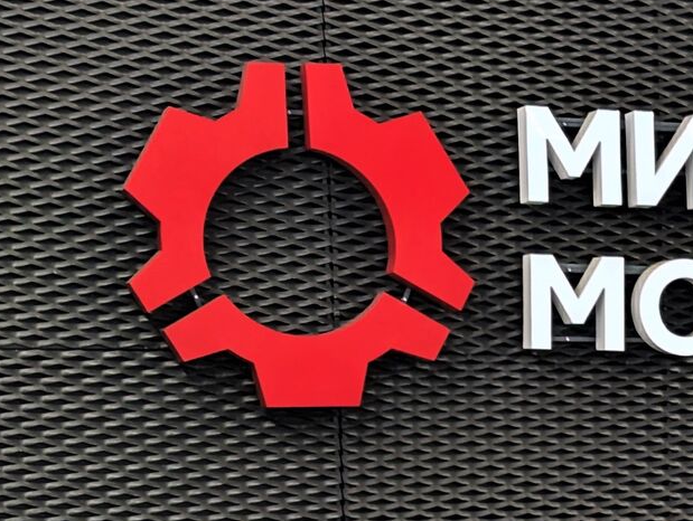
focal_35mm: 149
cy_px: 755
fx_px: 2987
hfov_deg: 12.6
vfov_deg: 9.7
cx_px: 1028
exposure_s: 1/165
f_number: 1.85
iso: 42
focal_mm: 6.81
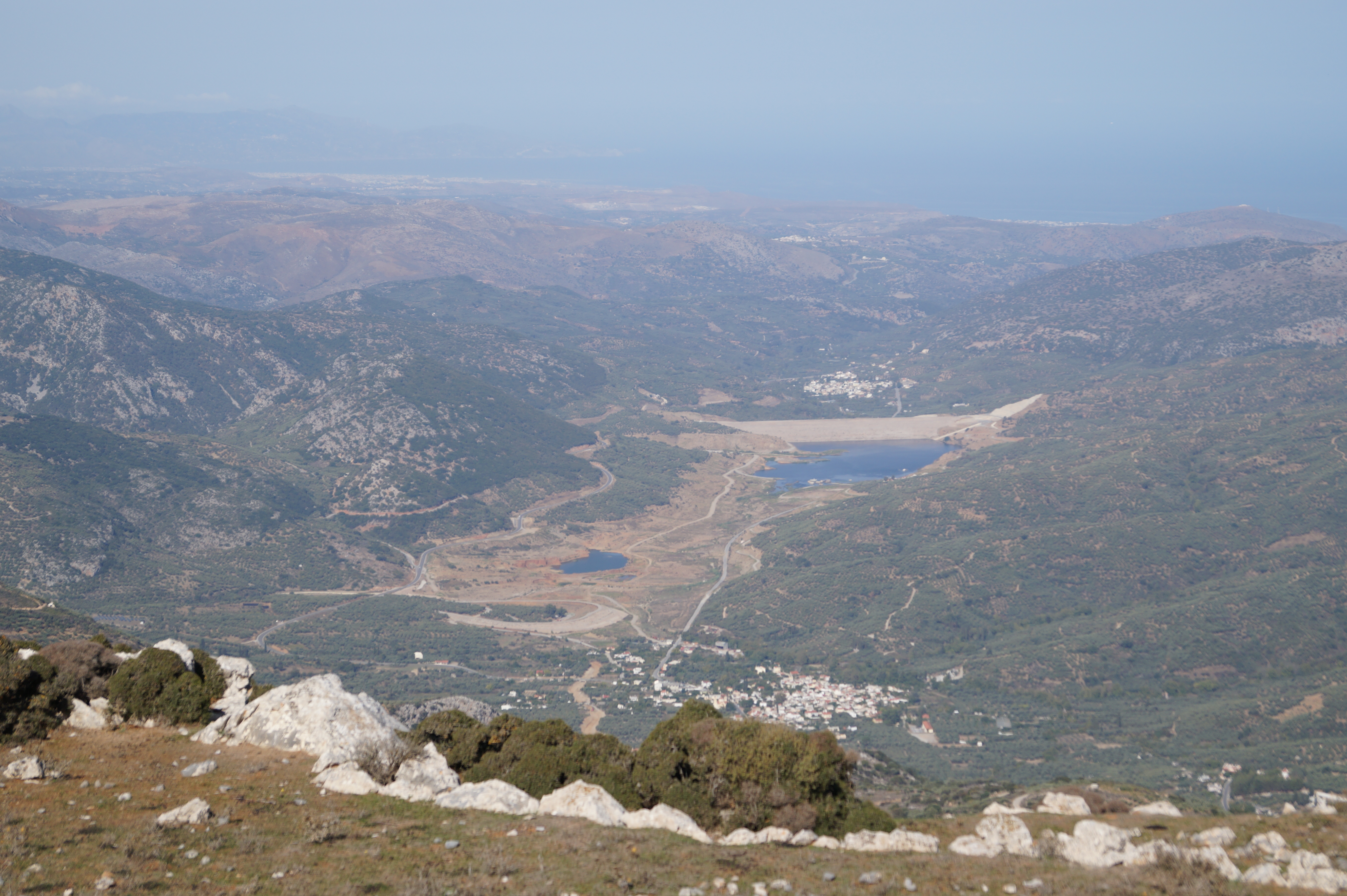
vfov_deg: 16.5
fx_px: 3085
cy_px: 448
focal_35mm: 82
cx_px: 674
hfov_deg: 24.6
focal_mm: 55
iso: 100
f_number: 5.6
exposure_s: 1/640
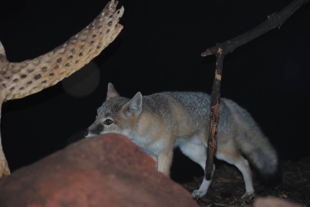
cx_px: 155
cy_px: 104
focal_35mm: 93
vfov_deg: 14.7
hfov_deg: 21.9
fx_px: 802
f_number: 4.5
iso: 200
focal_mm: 62
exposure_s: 1/60
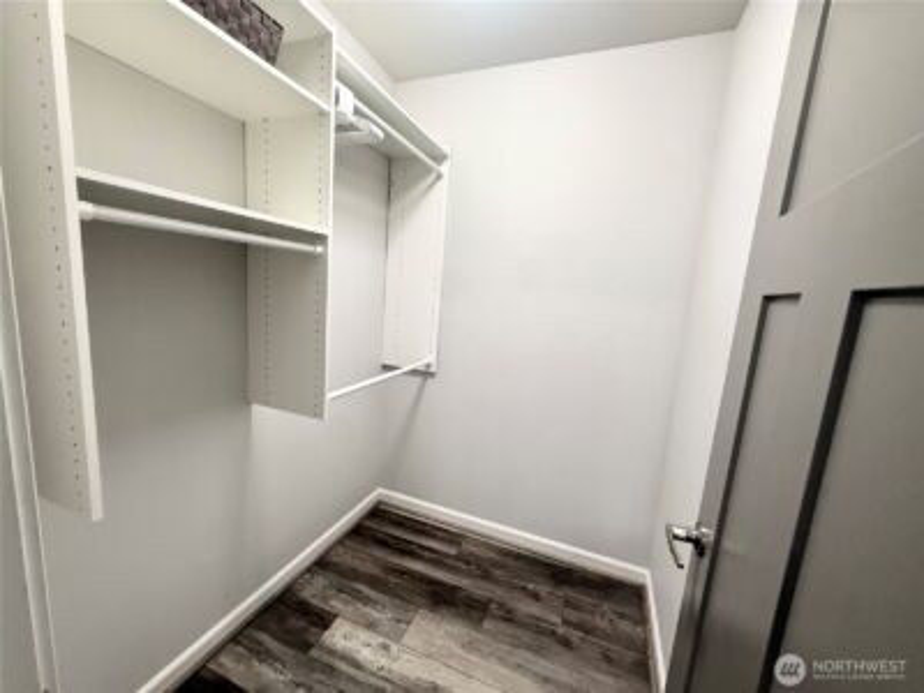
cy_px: 346
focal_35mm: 14
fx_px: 374
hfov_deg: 102.1
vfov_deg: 85.7
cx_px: 462
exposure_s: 1/120
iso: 250
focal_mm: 2.22
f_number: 2.2
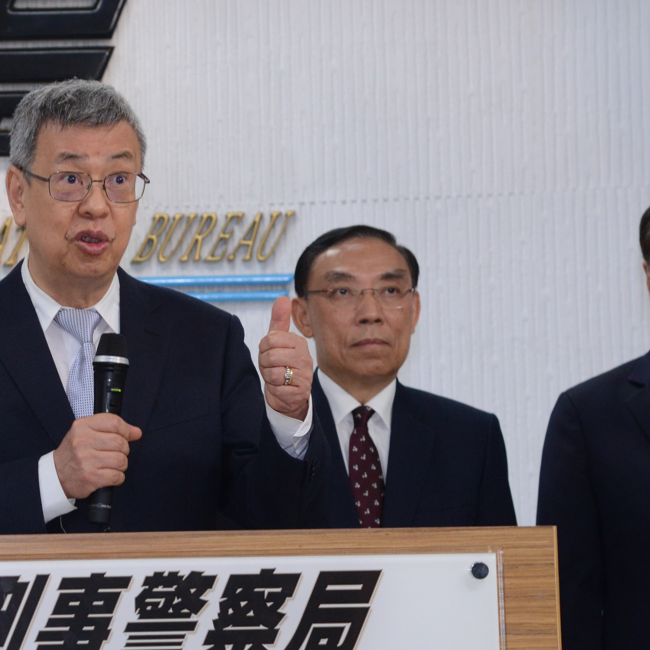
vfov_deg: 9.8
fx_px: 3781
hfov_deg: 9.7
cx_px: -22
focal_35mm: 178
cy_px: 357
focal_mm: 70
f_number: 5.6
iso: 1600
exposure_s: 1/125
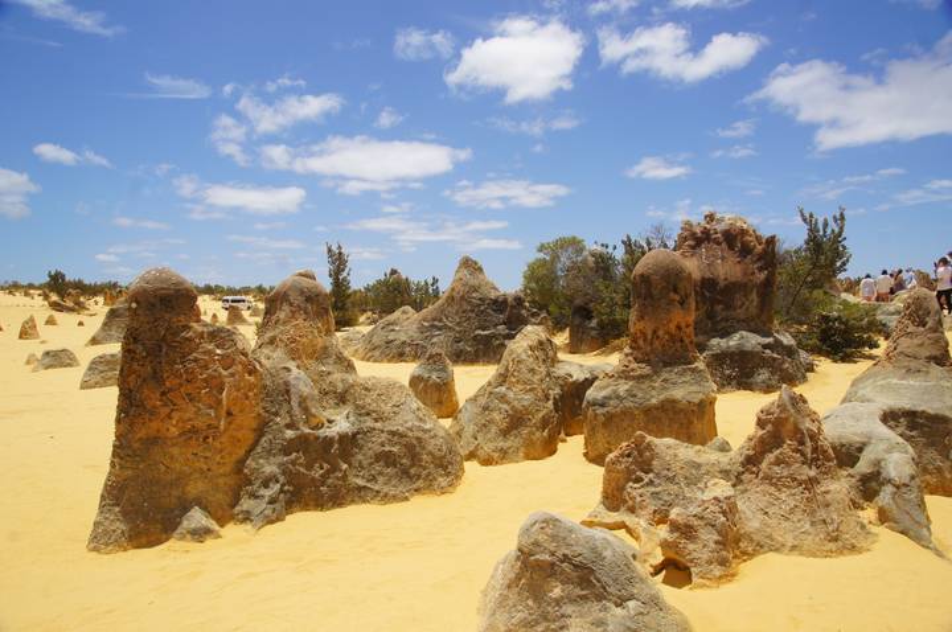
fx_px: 634
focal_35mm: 24
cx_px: 476
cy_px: 316
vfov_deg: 53.0
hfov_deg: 73.8
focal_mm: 16
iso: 100
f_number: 11
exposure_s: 1/250
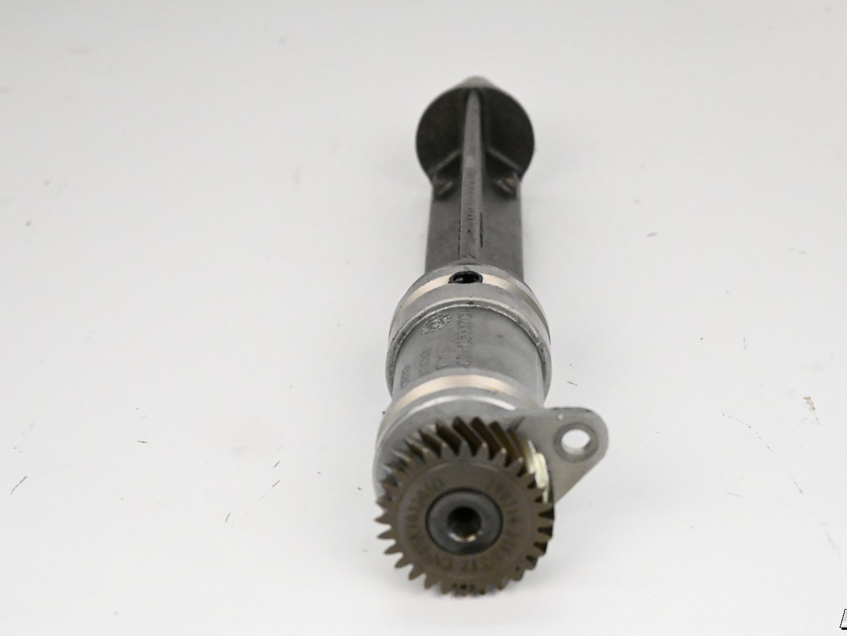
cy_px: 330
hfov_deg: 24.5
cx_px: 468
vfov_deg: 18.5
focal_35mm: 80
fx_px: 1947
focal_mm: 47
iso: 10000
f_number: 7.1
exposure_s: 1/1250
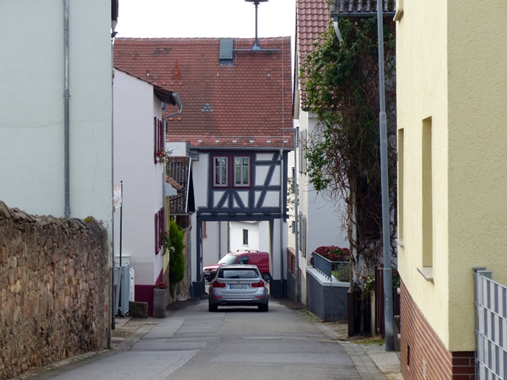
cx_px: 254
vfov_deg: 13.0
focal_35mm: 114
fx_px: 1670
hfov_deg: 17.3
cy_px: 190
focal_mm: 20.5
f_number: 4
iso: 100
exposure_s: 1/250
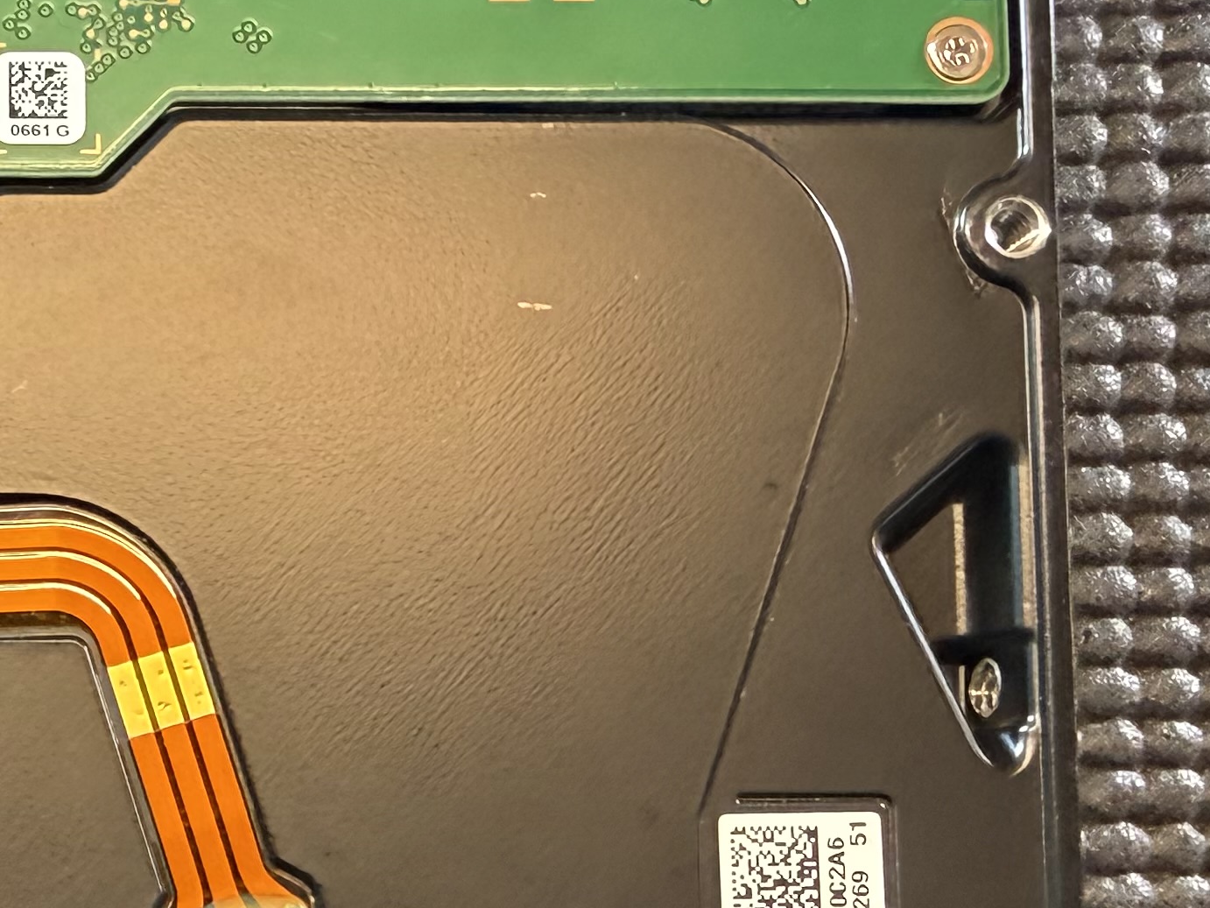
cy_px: 775
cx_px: 210
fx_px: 2447
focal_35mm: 70
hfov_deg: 27.1
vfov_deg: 20.7
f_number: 2.2
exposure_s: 1/120
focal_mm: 2.22
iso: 500
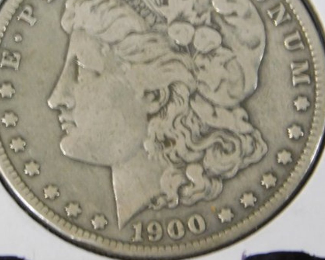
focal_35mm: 391
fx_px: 3761
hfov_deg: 4.9
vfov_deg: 4.0
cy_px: 79
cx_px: 168
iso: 800
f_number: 5.7
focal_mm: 47.2
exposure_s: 1/10
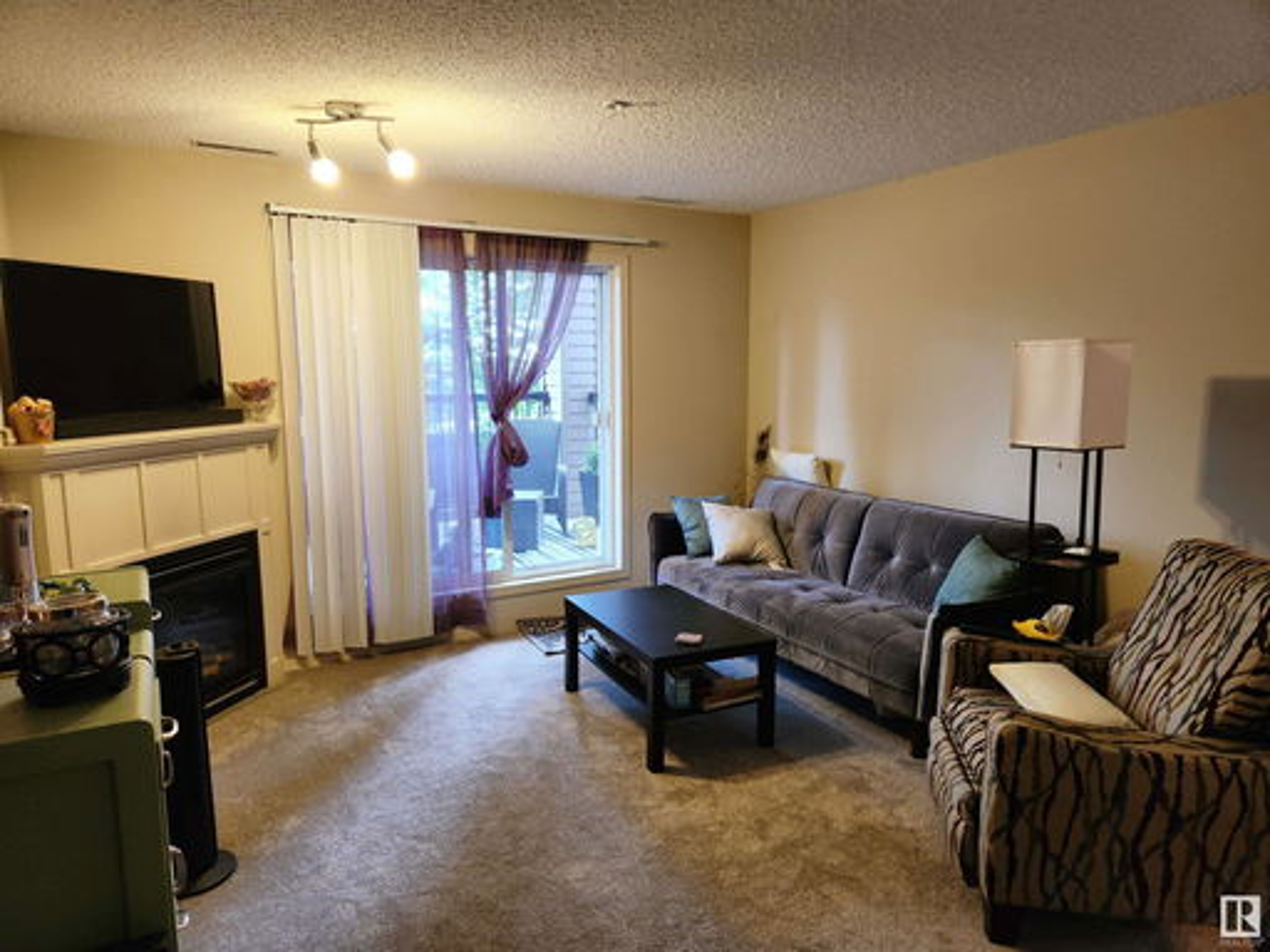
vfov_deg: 58.9
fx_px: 844
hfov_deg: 73.9
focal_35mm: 23
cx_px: 635
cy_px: 476
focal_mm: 5.4
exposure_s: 1/60
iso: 320
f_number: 1.8
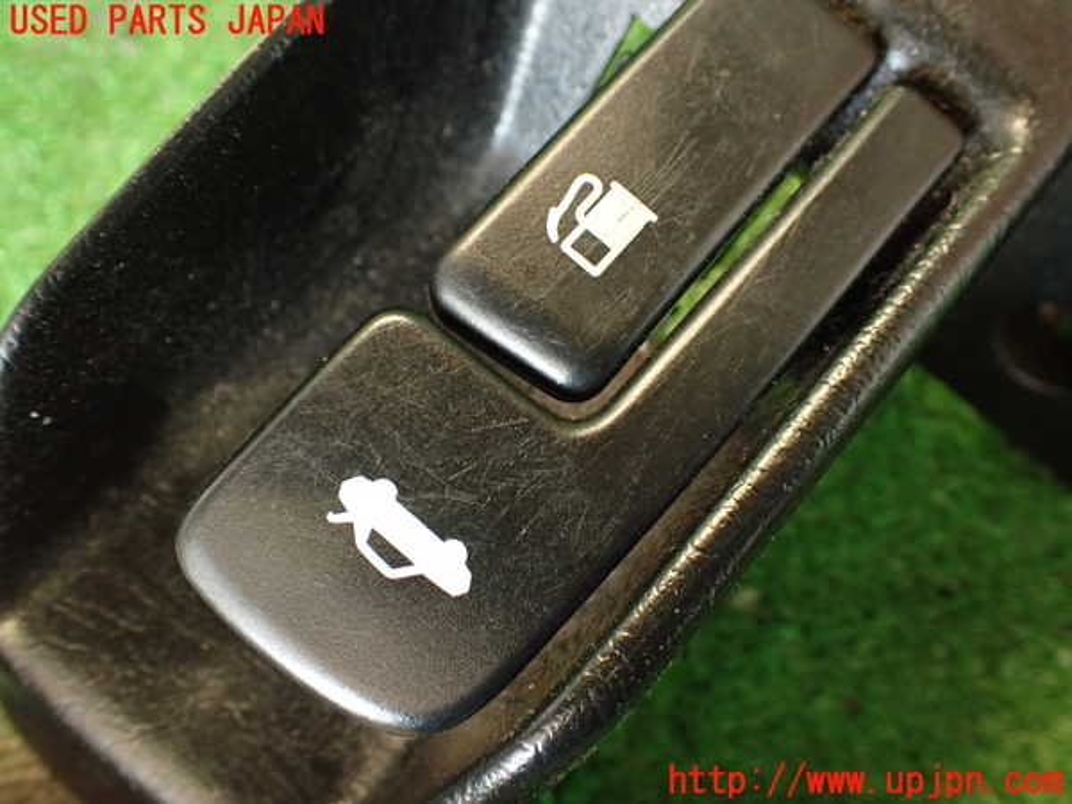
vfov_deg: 44.2
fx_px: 991
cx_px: 536
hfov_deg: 56.8
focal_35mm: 32
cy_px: 402
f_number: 2.4
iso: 500
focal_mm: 5.79
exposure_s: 1/30
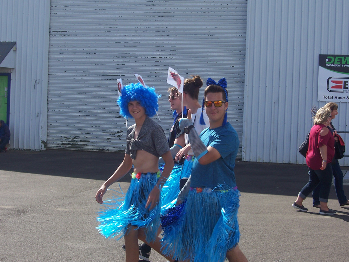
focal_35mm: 66
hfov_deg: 29.4
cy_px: 131
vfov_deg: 22.2
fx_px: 665
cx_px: 174
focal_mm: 10.8
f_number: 6.7
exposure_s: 1/250
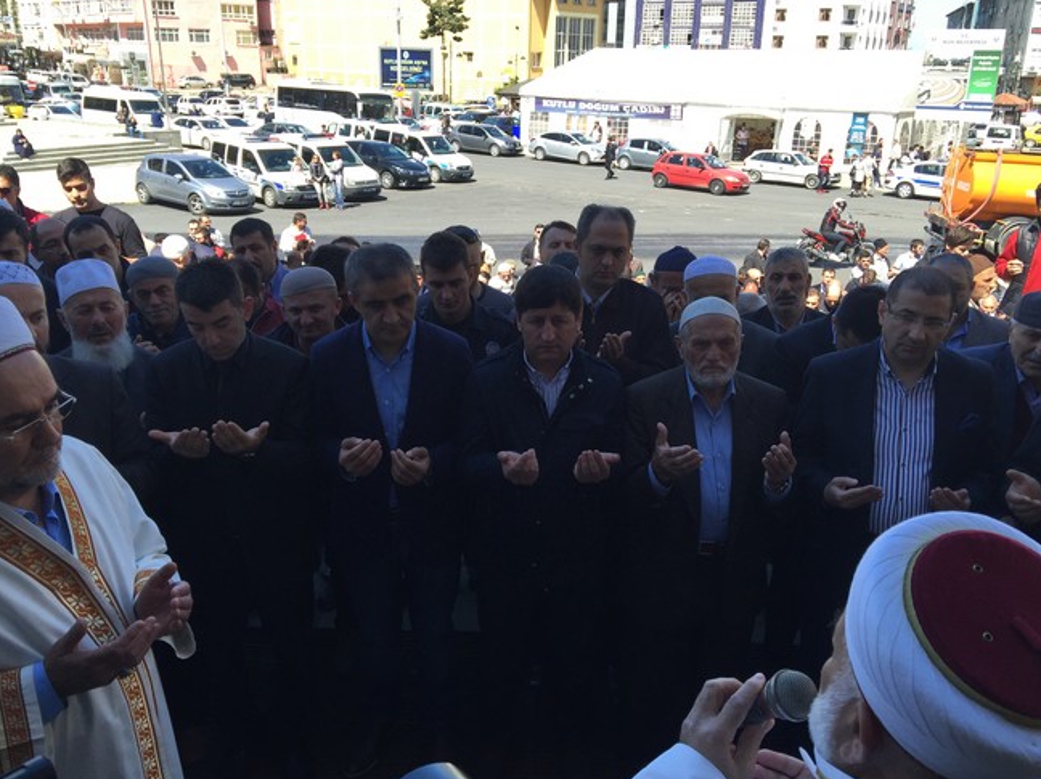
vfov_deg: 46.7
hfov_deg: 60.0
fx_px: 902
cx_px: 527
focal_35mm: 30
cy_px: 390
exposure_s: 1/549
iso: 32
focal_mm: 4.15
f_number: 2.2
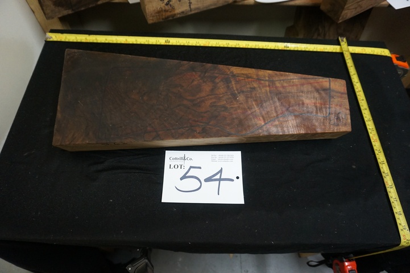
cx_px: 205
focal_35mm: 24
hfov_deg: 73.8
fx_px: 273
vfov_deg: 53.1
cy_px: 136
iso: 1600
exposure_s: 1/160
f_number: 3.5
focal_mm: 16
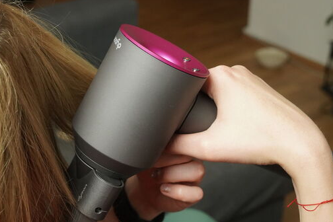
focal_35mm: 74
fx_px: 684
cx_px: 117
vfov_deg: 18.4
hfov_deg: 27.2
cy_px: 149
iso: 4000
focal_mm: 45
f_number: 7.1
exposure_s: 1/200
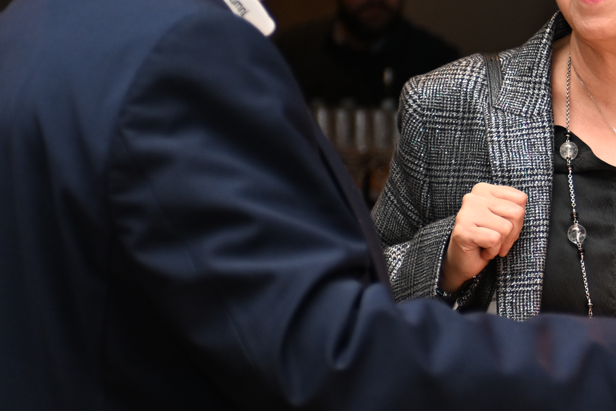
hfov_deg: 12.2
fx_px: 2789
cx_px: 851
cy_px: 119
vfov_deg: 8.4
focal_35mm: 163
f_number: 2.8
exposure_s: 1/100
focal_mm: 50
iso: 500
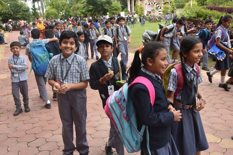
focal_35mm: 39
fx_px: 252
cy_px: 78
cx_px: 116
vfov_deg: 34.2
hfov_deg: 49.6
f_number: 8
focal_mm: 26
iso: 640
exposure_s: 1/500
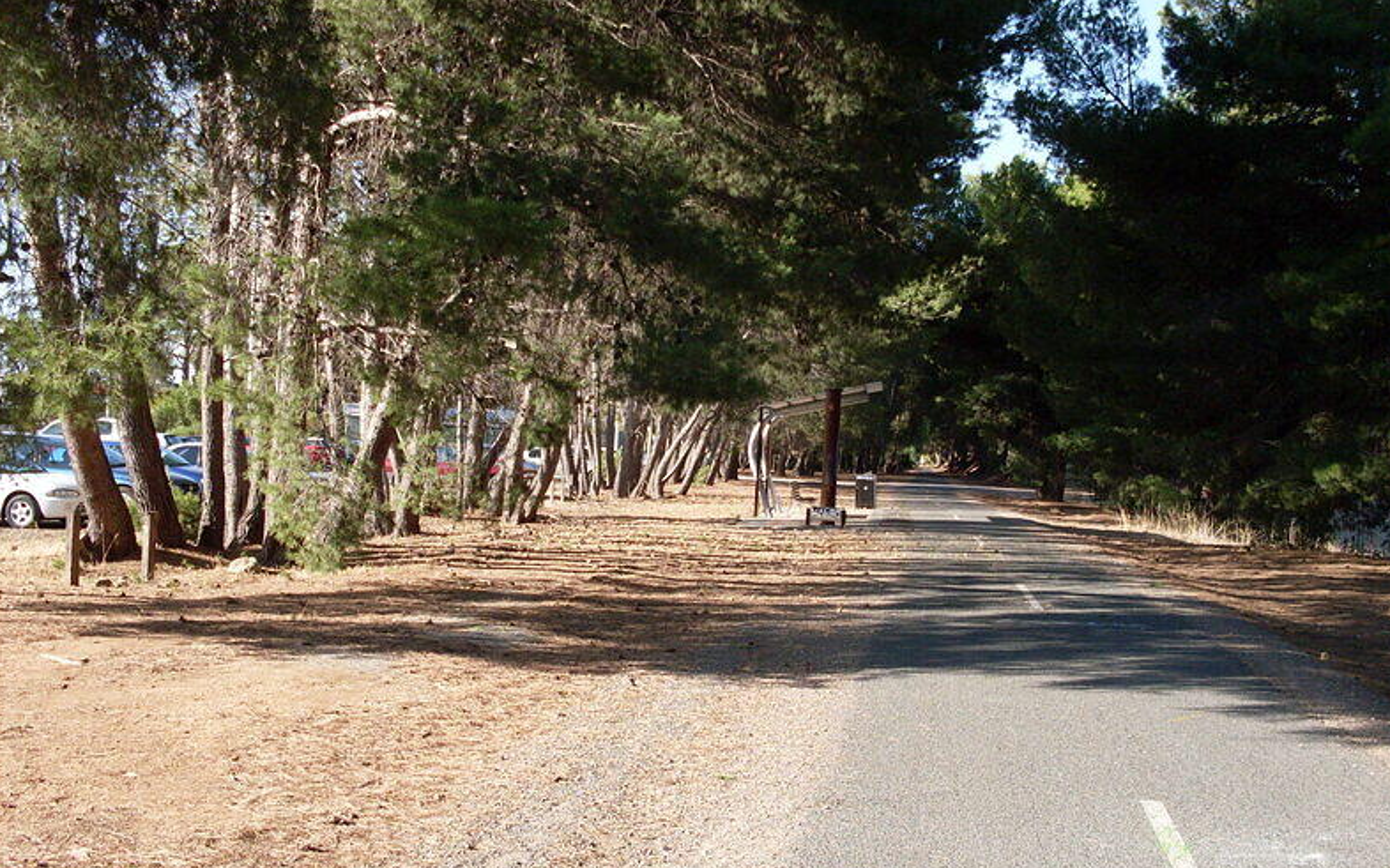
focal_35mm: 41
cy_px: 486
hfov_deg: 48.2
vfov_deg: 31.2
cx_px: 702
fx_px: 1553
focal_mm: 6.3
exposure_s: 1/500
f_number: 2.8
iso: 80
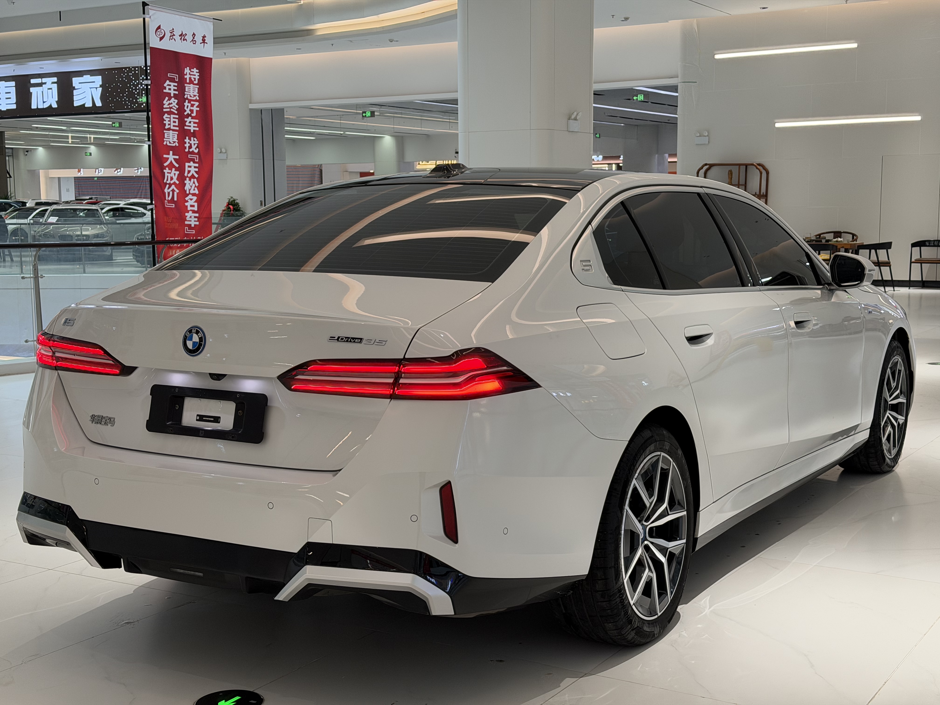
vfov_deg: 30.3
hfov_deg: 39.7
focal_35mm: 48
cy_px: 352
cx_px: 470
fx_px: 1303
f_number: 1.78
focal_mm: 6.76
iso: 100
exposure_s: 1/100
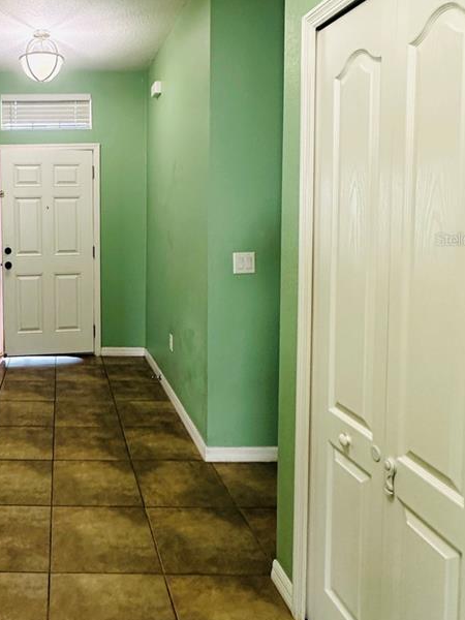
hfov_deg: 45.0
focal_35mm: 28
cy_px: 239
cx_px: 44
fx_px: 502
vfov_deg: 62.7
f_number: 2.2
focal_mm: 2.22
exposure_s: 1/60
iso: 250
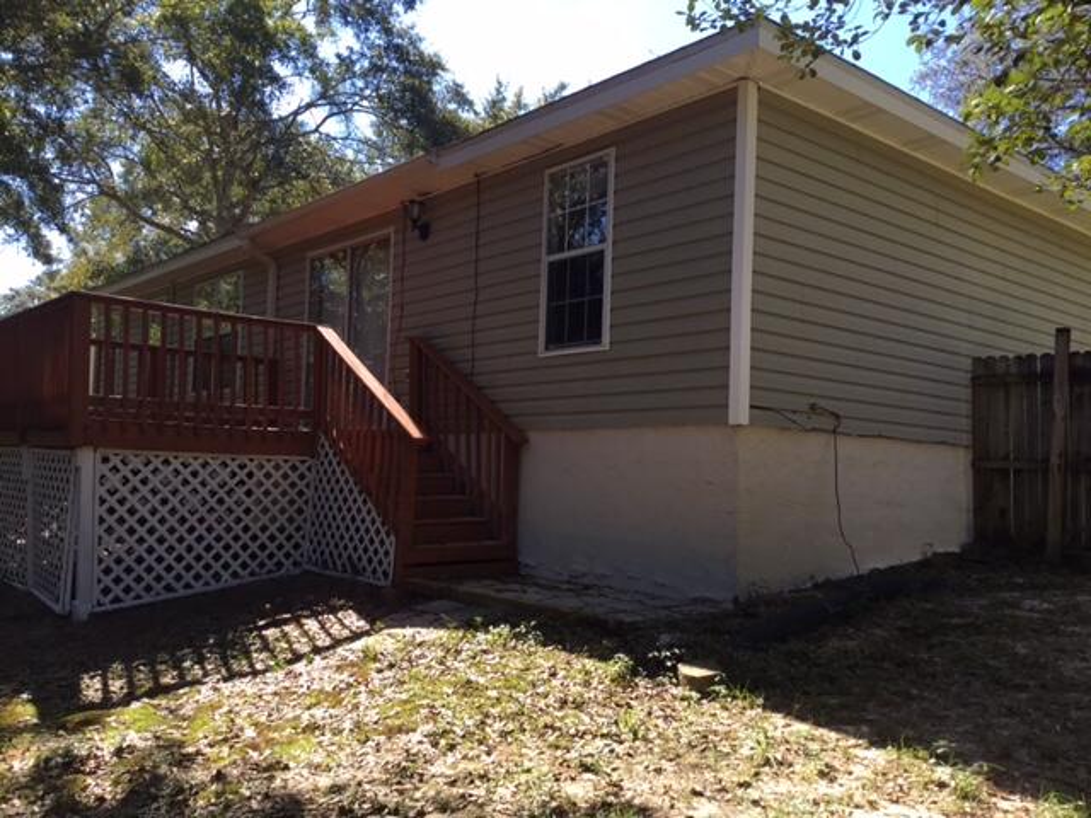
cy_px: 409
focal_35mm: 31
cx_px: 546
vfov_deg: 45.4
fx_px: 977
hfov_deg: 58.4
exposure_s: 1/338
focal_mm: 3.3
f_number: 2.4
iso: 25
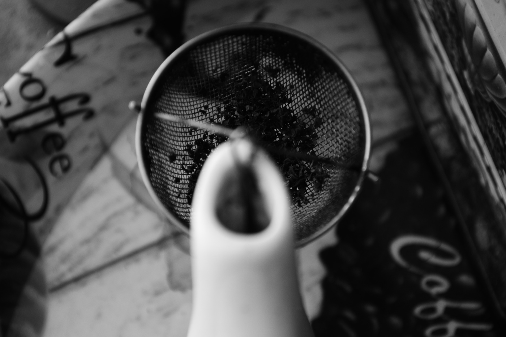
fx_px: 1159
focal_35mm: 82
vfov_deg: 16.5
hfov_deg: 24.6
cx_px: 253
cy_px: 168
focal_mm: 55
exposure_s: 1/30
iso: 400
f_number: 5.6
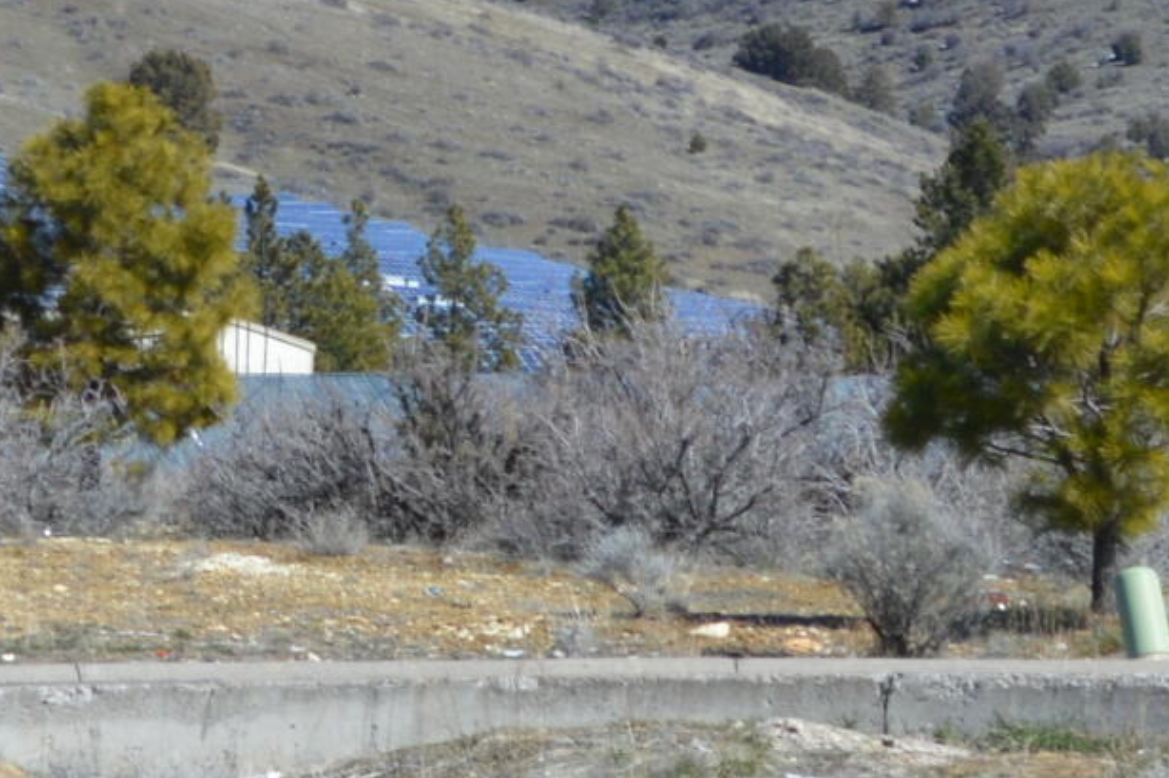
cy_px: 439
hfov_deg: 10.0
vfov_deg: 6.7
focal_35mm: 205
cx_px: 302
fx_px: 6651
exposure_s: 1/250
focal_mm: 28
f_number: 8
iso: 100
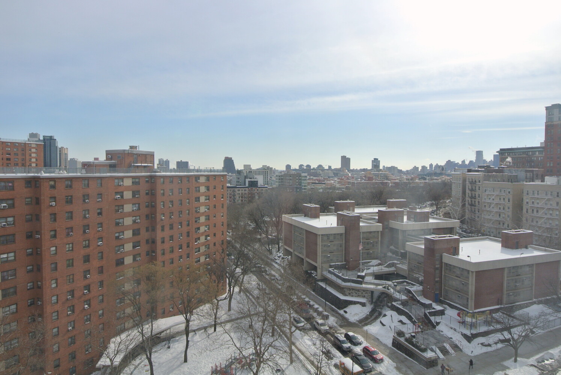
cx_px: 280
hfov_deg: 81.1
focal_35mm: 21
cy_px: 188
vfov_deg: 59.6
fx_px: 328
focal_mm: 8.1
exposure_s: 1/1600
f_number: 4
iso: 100
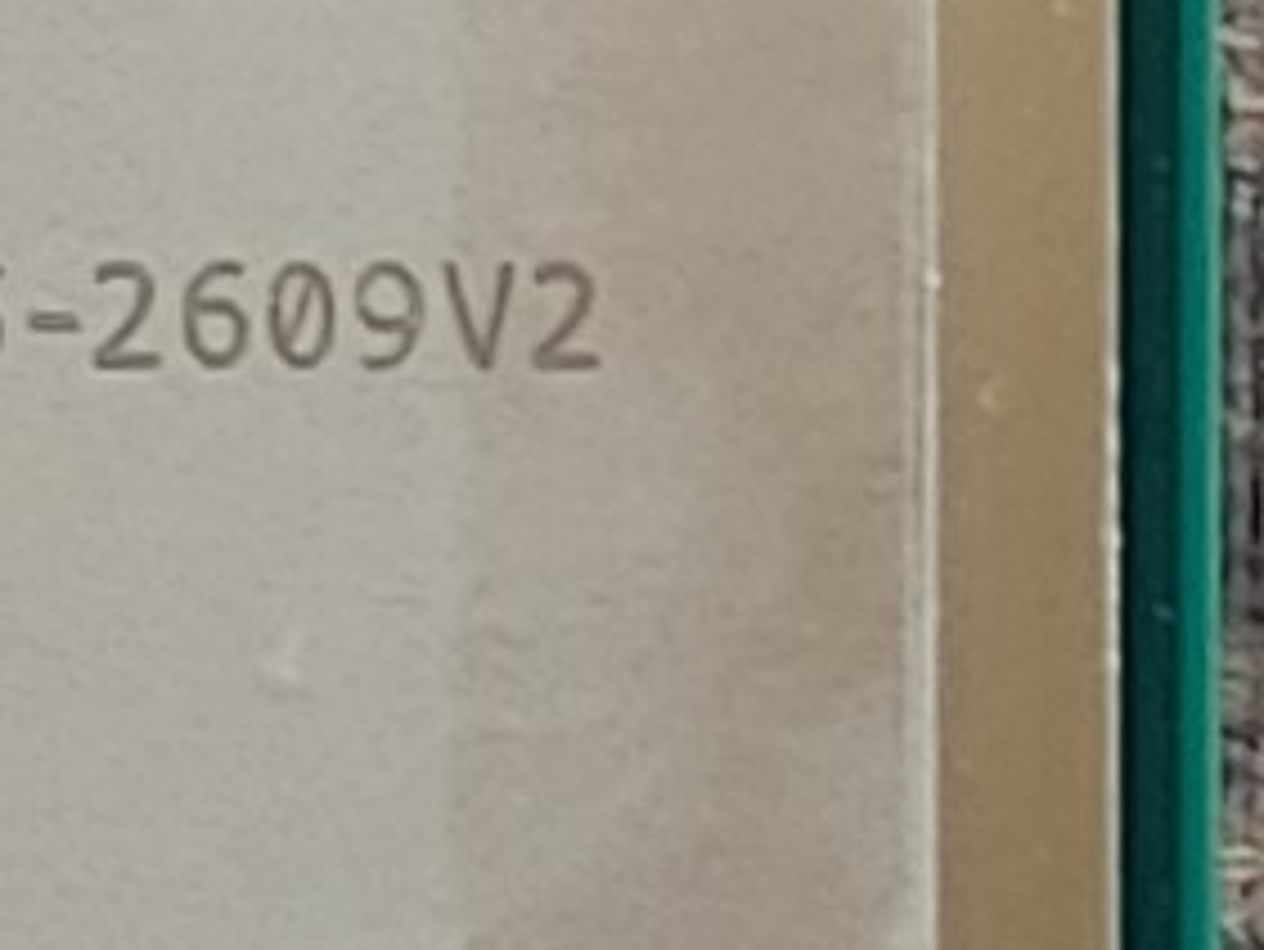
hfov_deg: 4.0
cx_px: -648
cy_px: 419
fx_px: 17973
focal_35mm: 492
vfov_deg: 3.0
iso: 100
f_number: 1.8
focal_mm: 4.36
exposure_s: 1/40
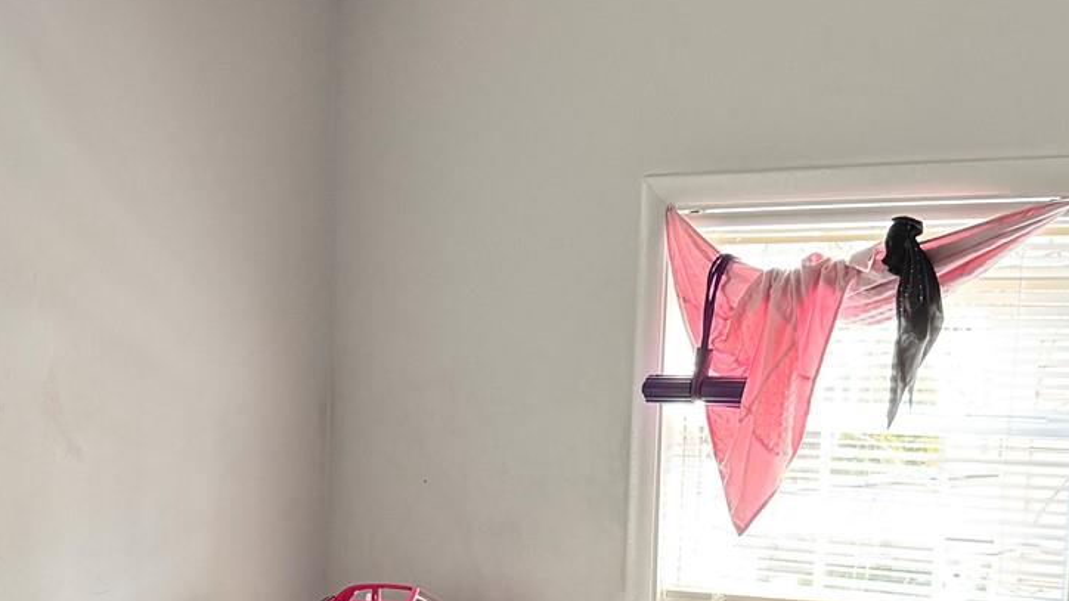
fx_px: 2097
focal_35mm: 74
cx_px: 230
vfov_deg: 15.9
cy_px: 651
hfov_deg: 28.1
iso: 160
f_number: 1.78
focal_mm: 6.76
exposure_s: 1/120
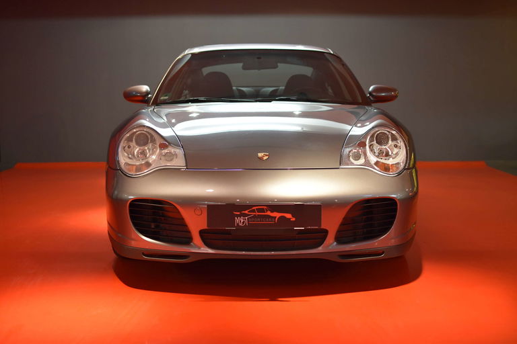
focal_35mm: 52
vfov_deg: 25.8
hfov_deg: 37.9
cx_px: 258
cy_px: 172
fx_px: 754
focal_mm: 35
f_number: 2.5
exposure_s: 1/60
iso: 800
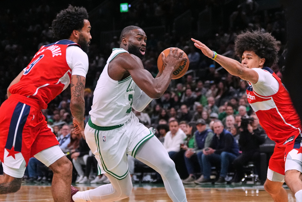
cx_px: 151
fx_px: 1234
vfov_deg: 9.4
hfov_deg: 13.9
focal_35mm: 147
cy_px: 101
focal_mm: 98
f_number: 4
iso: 6400
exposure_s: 1/3200
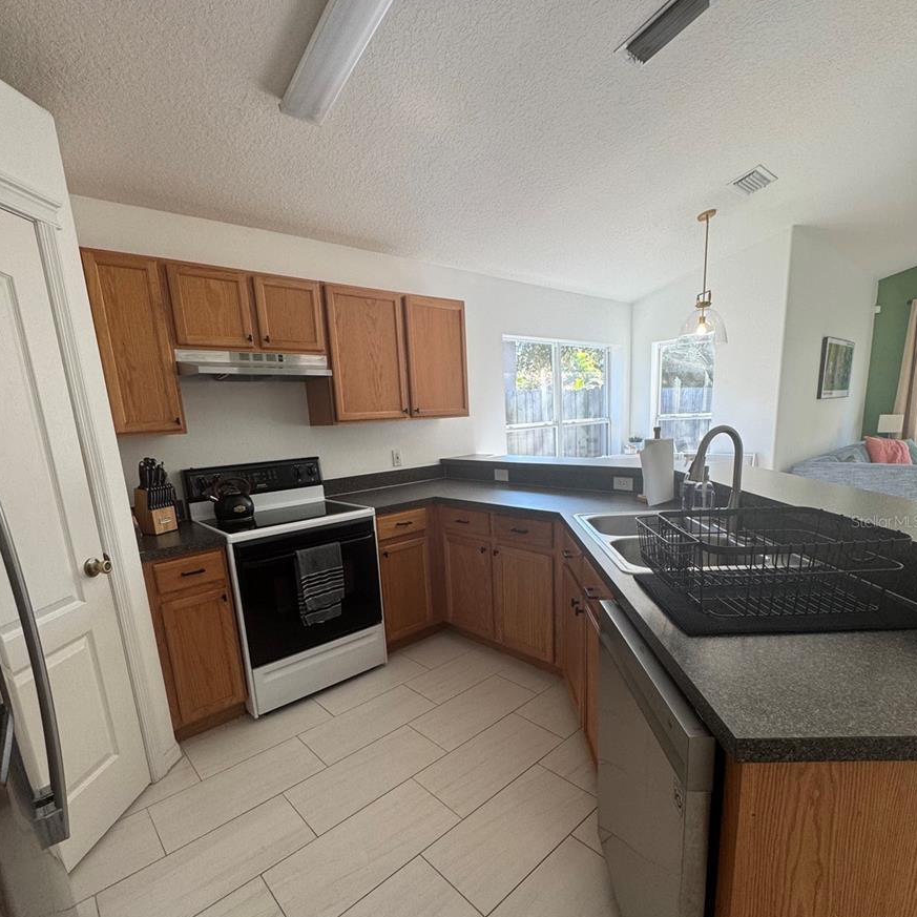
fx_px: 510
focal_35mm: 17
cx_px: 453
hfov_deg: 84.0
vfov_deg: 83.5
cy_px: 521
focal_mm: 2.22
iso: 125
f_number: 2.2
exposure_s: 1/120
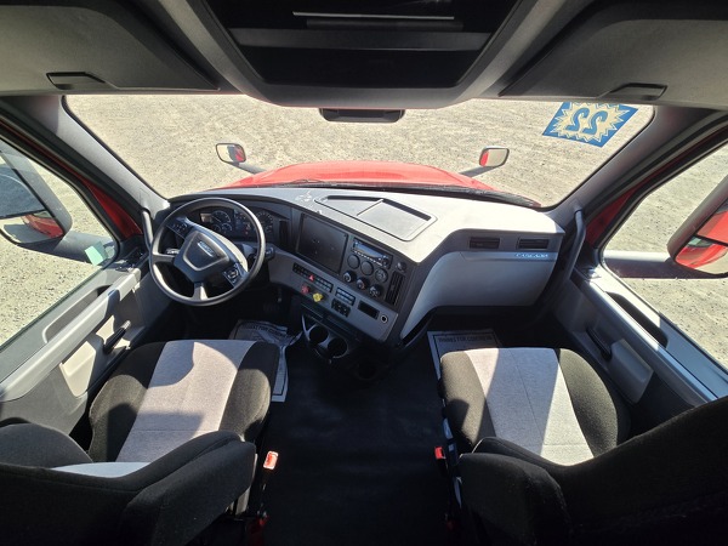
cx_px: 364
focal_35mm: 13
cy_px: 273
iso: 50
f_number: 2.2
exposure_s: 1/253
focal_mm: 2.2
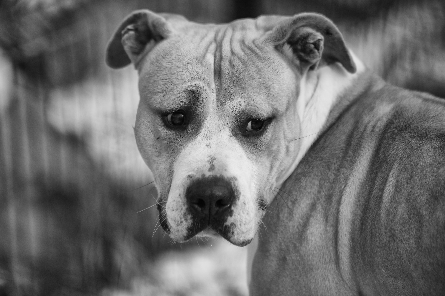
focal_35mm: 200
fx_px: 2470
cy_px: 148
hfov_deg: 10.3
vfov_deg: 6.9
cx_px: 222
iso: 200
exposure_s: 1/2000
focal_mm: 200
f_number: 2.8
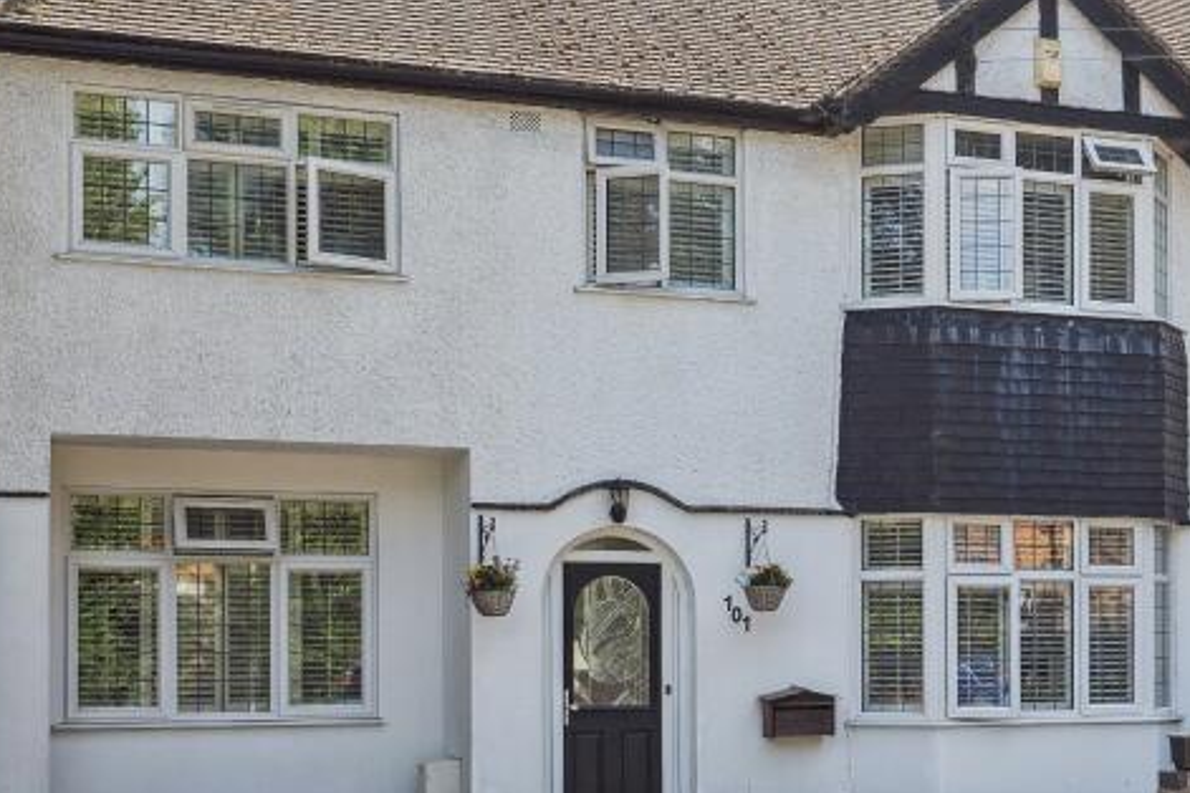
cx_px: 940
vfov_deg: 21.6
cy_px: 448
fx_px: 2082
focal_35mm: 63
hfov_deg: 31.1
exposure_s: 1/800
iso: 640
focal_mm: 29
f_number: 5.6
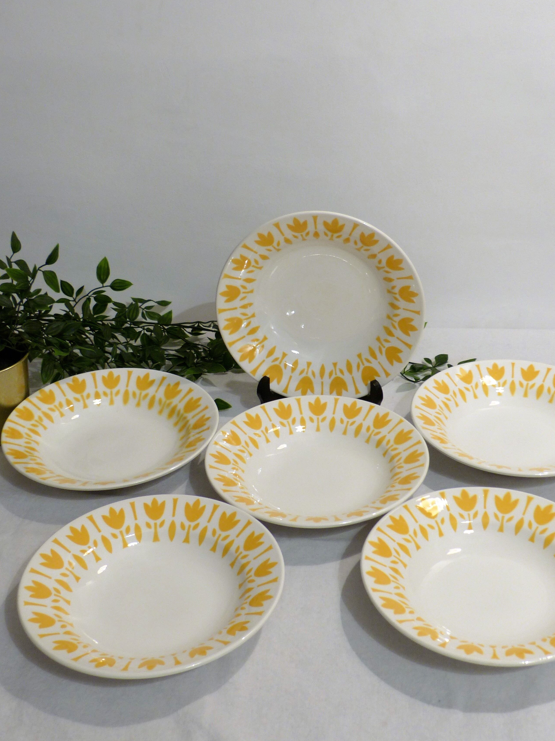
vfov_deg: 40.4
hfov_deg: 30.8
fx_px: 1005
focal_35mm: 47
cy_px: 367
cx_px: 317
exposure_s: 1/8
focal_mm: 7.1
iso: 100
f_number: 2.8
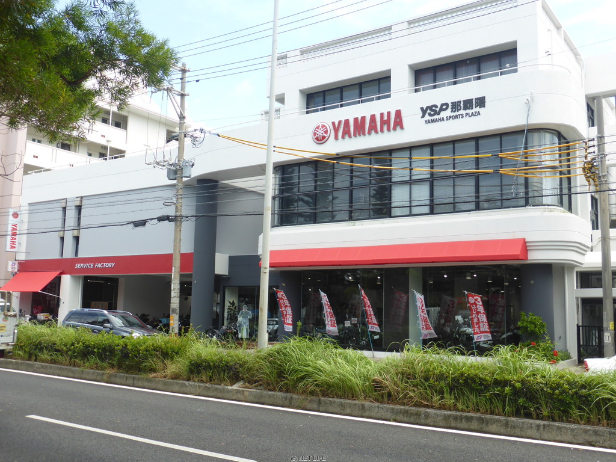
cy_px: 231
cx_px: 308
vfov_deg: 41.8
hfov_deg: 54.0
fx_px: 605
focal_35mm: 34
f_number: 3.7
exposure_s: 1/250
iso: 100
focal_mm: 6.1
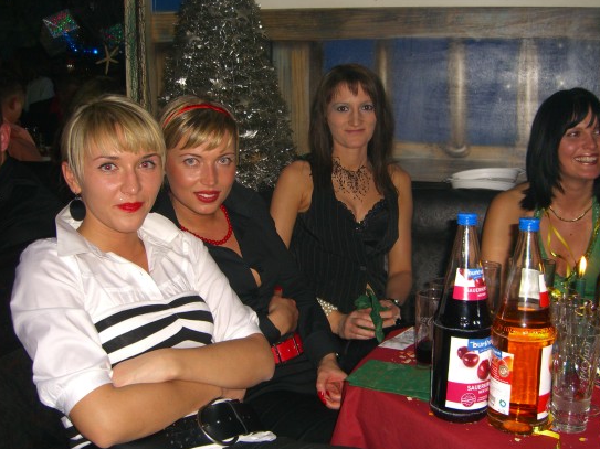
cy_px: 220
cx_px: 327
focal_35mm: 42
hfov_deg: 44.8
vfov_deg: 34.3
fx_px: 728
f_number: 2.8
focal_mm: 7.9
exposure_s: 1/60
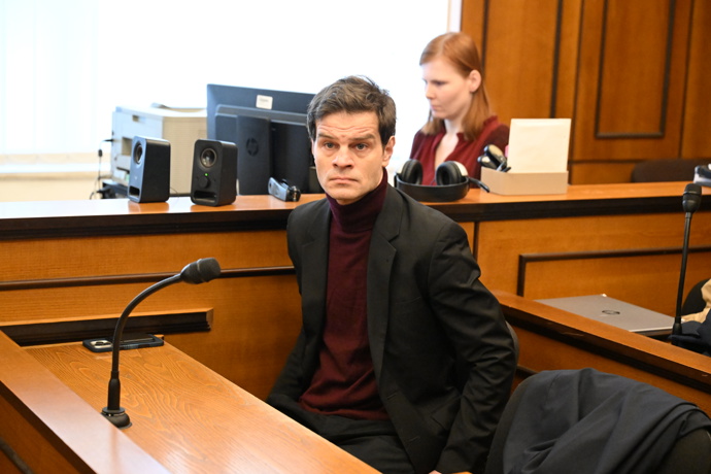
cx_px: 356
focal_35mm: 67
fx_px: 1323
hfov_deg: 30.1
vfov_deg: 20.3
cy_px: 237
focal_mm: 67
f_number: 3.5
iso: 10000
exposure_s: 1/640
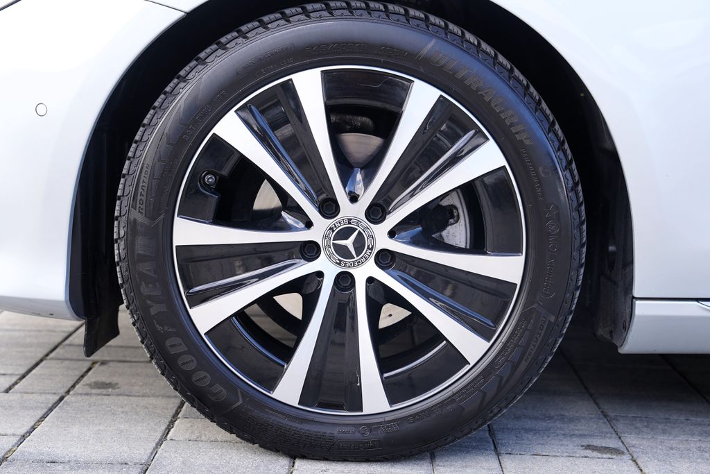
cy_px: 237
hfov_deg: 37.5
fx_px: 1045
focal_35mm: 53
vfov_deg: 25.5
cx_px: 355
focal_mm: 53
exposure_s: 1/100
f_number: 3.5
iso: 100
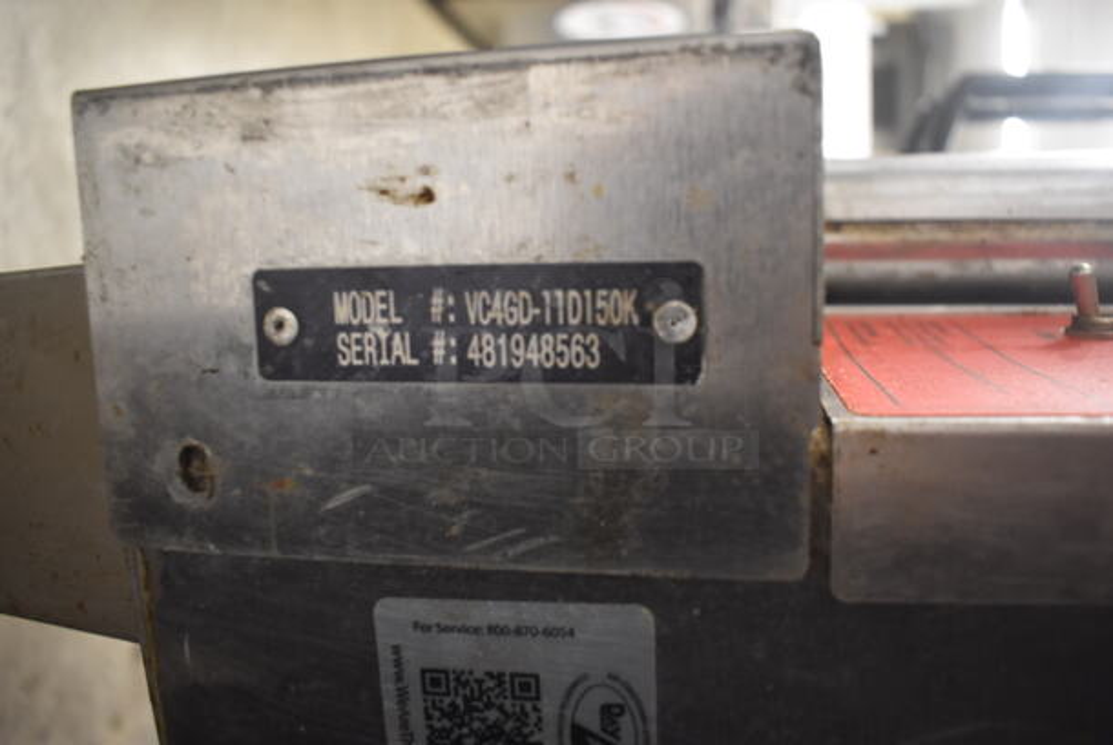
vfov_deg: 48.0
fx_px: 836
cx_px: 556
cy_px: 372
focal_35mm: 27
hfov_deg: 67.3
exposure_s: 1/30
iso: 1600
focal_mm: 18
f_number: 3.5
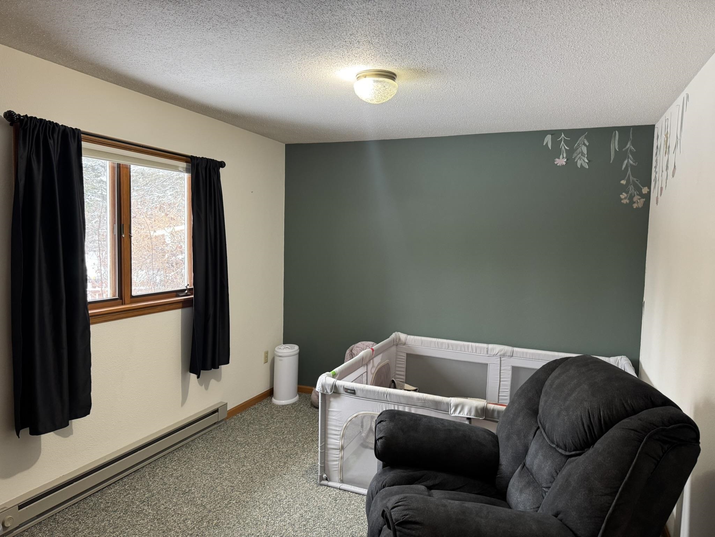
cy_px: 268
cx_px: 358
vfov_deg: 56.8
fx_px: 496
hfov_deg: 71.6
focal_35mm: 24
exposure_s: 1/60
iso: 250
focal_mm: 6.76
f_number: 1.78
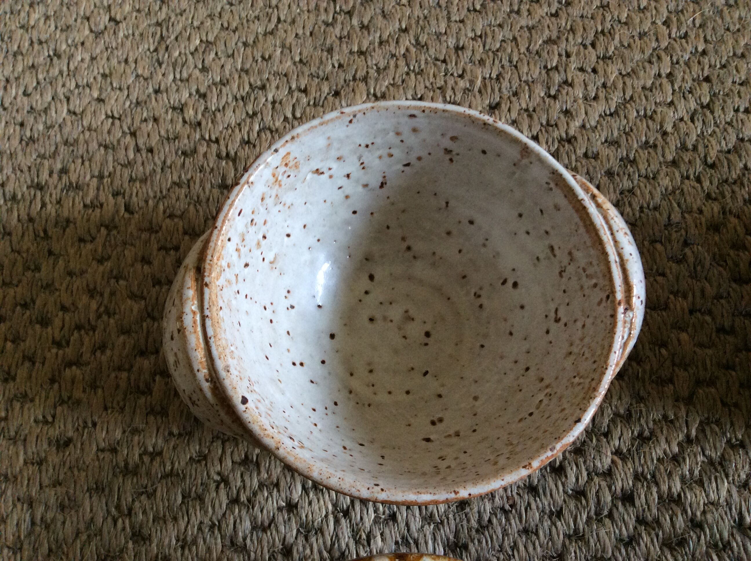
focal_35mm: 32
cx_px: 376
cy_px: 280
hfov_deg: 56.9
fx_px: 693
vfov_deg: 44.1
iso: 125
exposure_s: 1/25
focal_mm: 3.3
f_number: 2.4
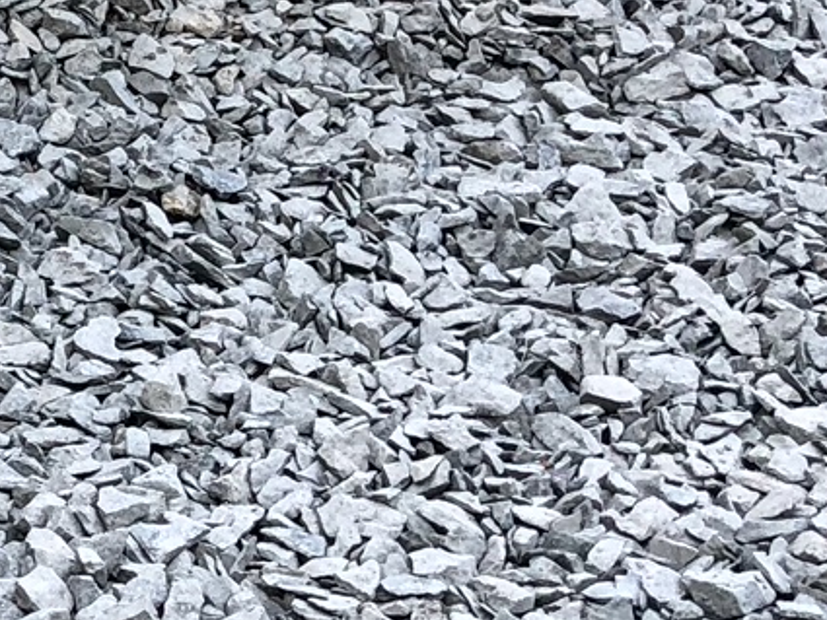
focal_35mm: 135
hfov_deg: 13.0
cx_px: -724
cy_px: 105
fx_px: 3226
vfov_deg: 10.9
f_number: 1.8
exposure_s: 1/120
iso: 32
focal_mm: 4
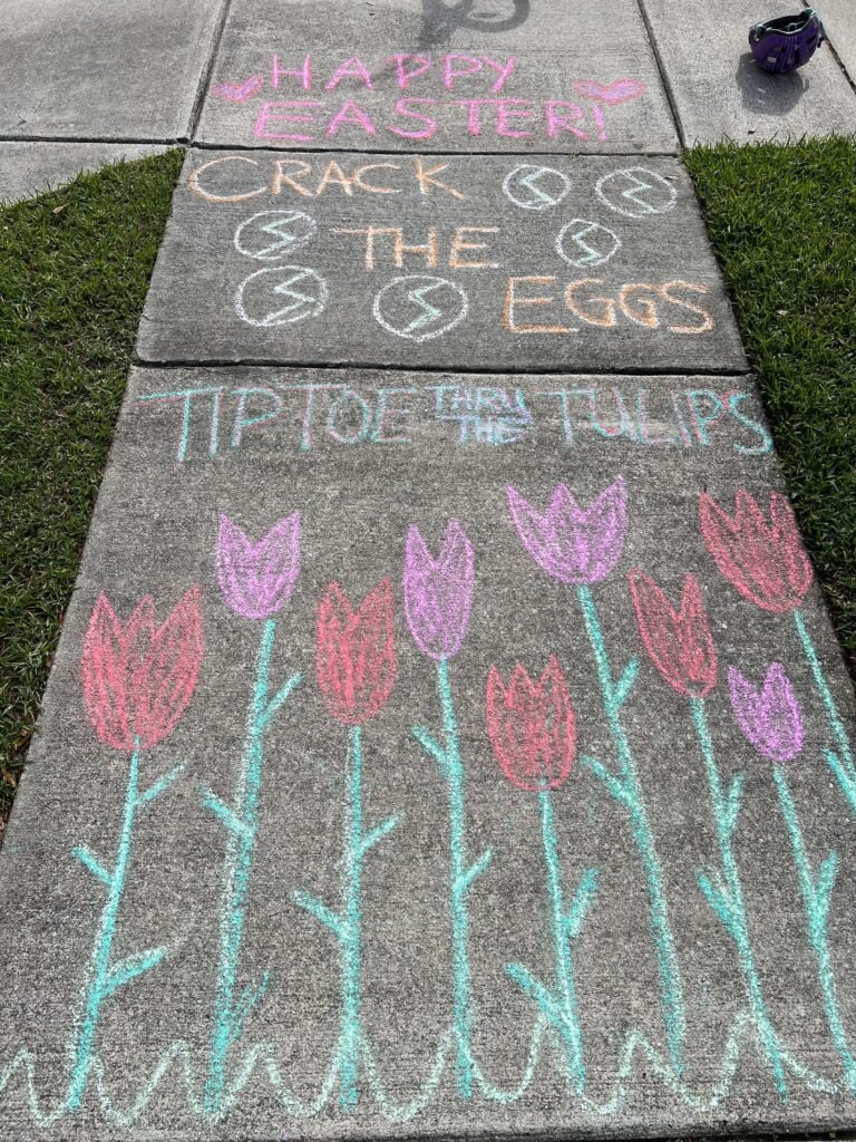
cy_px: 571
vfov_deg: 67.3
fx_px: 857
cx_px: 428
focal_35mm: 26
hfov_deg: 53.1
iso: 50
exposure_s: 1/4630
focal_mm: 5.7
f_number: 1.5
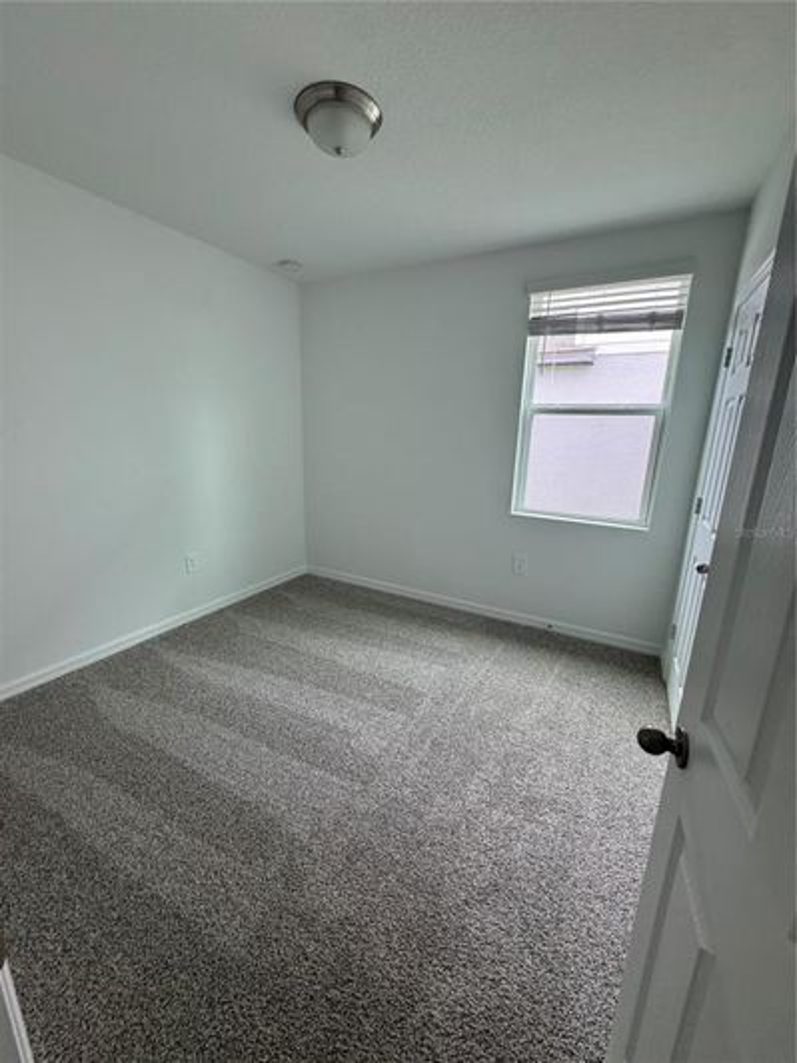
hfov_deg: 85.7
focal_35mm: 14
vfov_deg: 102.1
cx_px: 398
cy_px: 532
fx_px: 430
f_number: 2.2
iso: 200
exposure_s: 1/120
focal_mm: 2.22
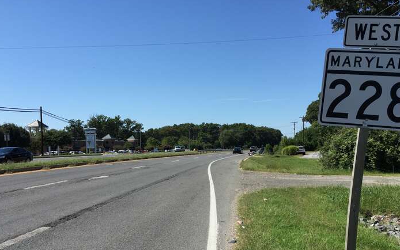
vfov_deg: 37.0
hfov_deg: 56.6
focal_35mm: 34
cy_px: 160
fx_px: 371
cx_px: 216
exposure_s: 1/1980
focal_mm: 4.15
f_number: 2.2
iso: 32
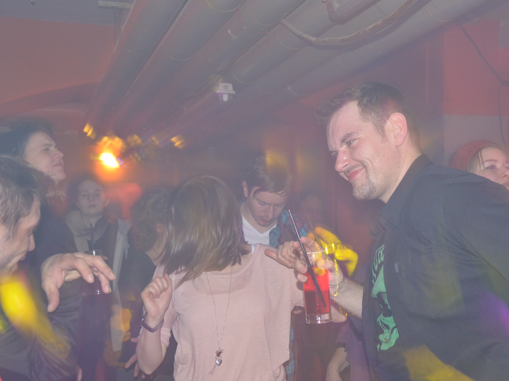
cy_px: 191
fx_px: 846
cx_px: 288
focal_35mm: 58
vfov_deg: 25.4
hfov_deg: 33.4
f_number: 4.5
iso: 800
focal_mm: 35
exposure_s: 1
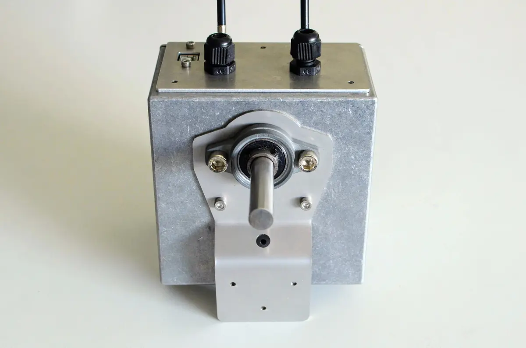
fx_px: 766
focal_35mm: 52
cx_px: 263
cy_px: 174
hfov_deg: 37.9
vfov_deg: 25.6
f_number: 5.6
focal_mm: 35
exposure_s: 1/100
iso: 800
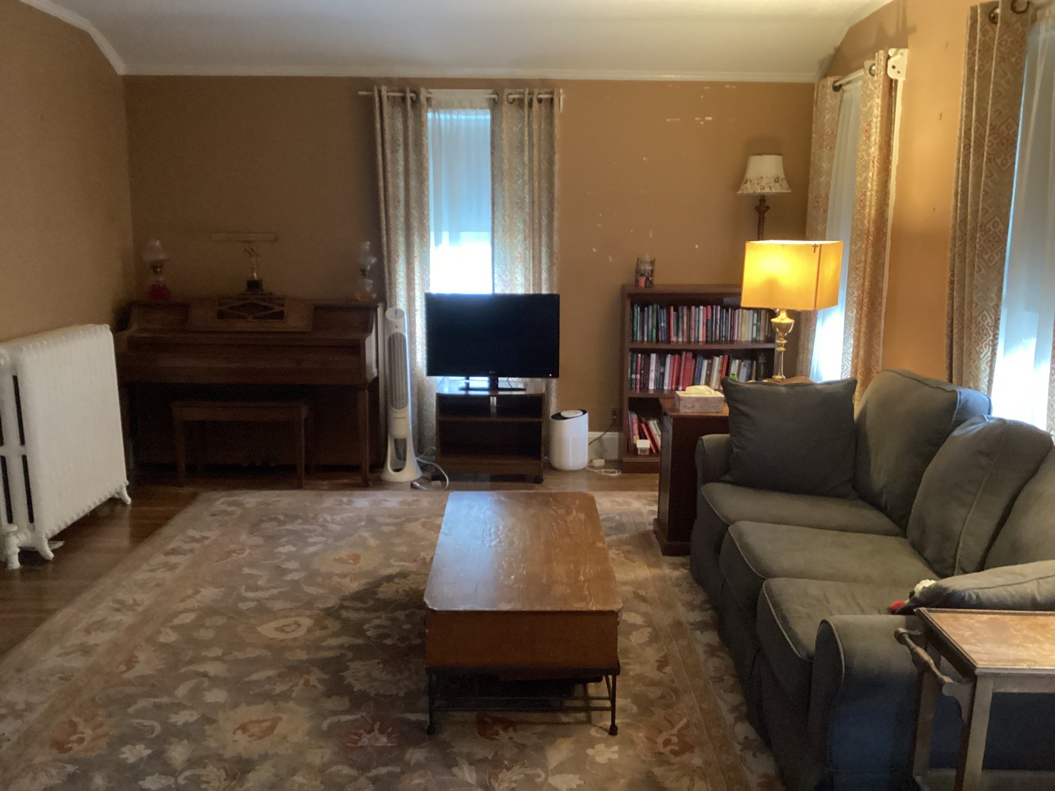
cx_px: 528
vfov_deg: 45.4
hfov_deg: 58.4
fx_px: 945
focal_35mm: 31
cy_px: 396
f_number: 2.4
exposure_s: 1/24
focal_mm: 3.3
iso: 640
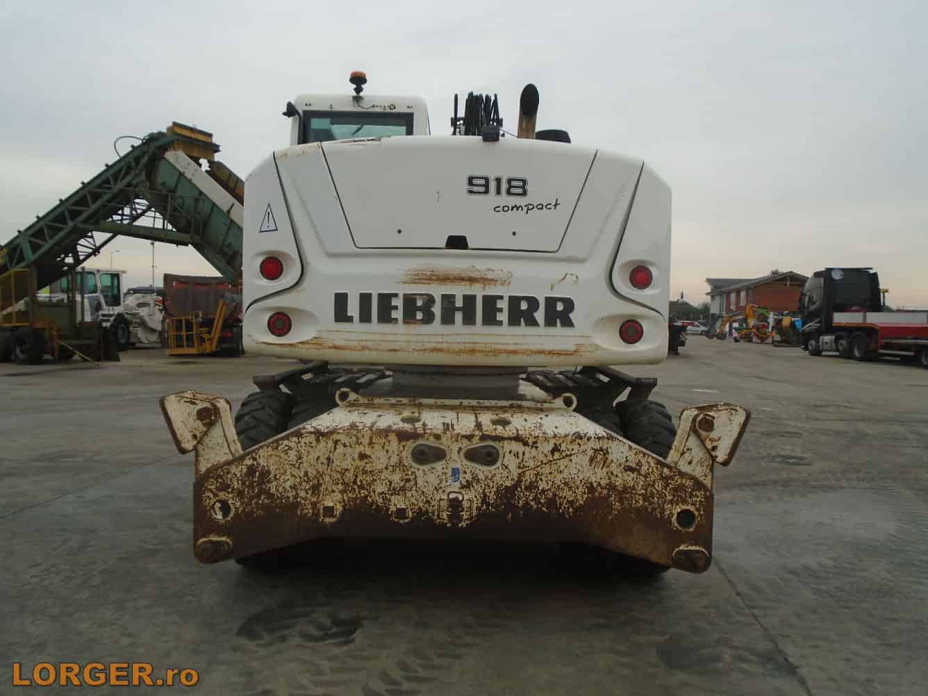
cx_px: 464
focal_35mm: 26
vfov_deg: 53.1
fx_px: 697
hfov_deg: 67.3
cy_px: 348
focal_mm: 4.6
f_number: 3.2
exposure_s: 1/400
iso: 100
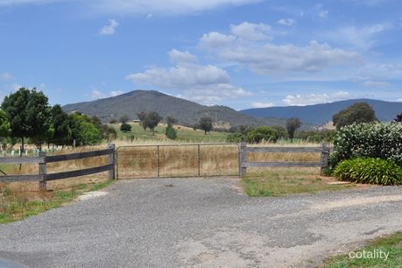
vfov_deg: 31.2
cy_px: 135
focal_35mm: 43
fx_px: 480
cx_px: 198
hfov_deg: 45.4
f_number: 10
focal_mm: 28
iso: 200
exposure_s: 1/400
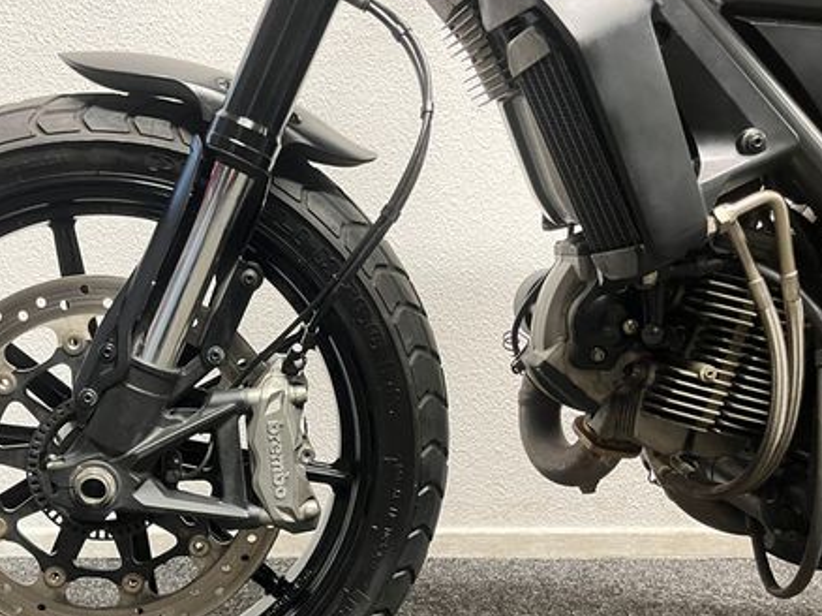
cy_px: 391
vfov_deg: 37.4
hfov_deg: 48.1
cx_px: 265
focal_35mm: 38
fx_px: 902
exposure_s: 1/25
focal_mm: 5.1
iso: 500
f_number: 1.6
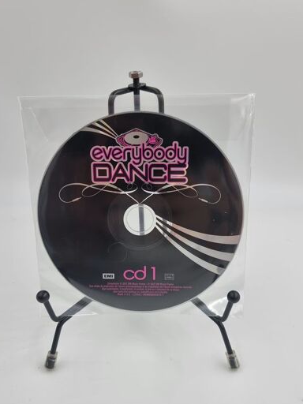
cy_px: 233
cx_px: 155
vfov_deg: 59.7
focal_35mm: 30
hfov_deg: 46.8
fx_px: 350
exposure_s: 1/100
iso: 50
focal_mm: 6.7
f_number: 1.8
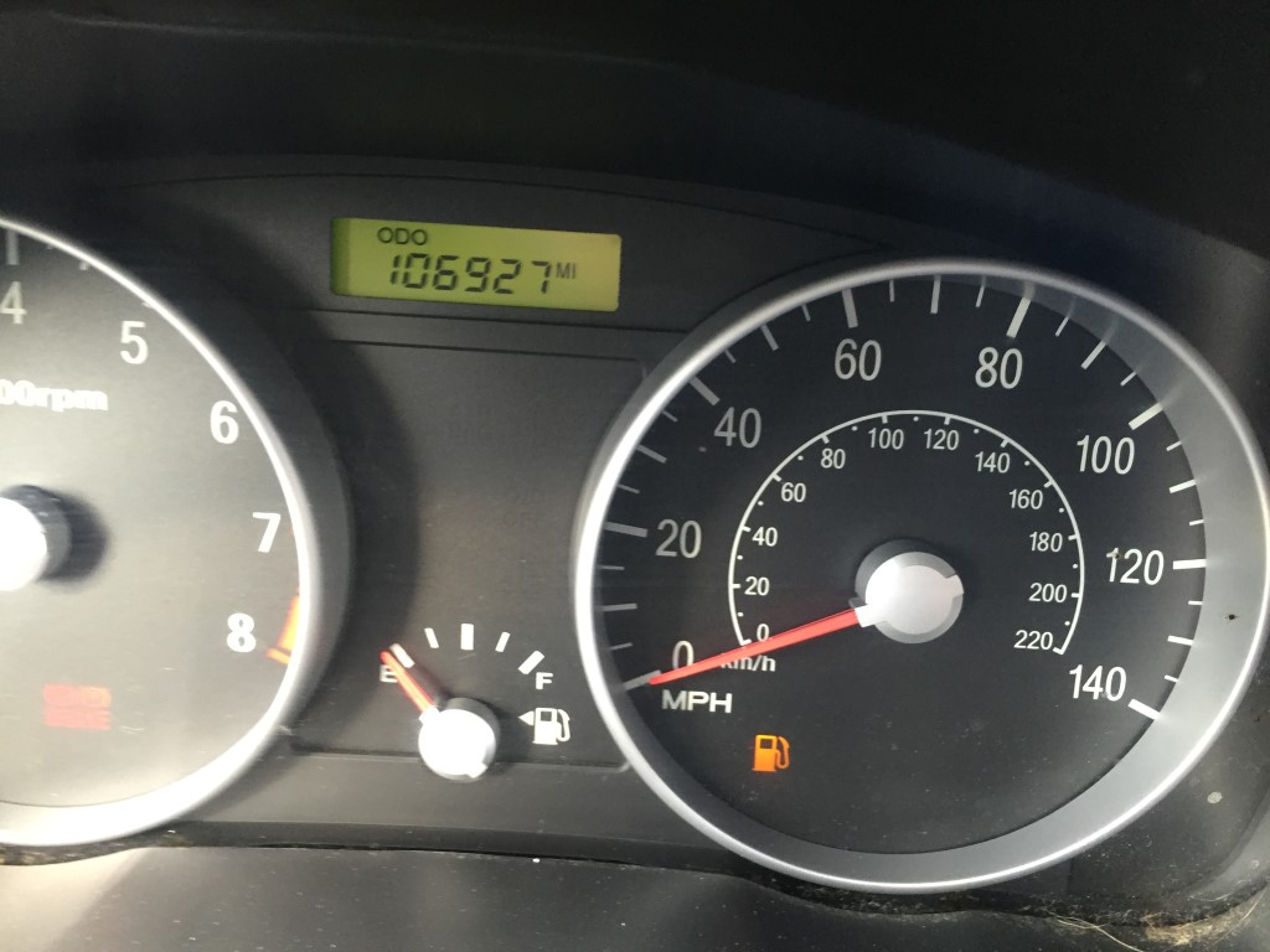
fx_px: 1064
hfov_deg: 61.7
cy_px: 476
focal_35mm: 29
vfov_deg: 48.2
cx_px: 635
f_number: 2.2
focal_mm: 4.15
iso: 125
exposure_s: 1/30
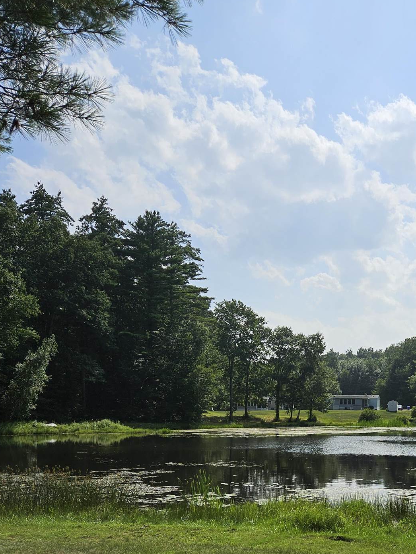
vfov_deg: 46.8
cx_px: 338
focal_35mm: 38
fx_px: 609
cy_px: 429
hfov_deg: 36.3
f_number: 1.8
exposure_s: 1/4373
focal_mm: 5.4
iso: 25
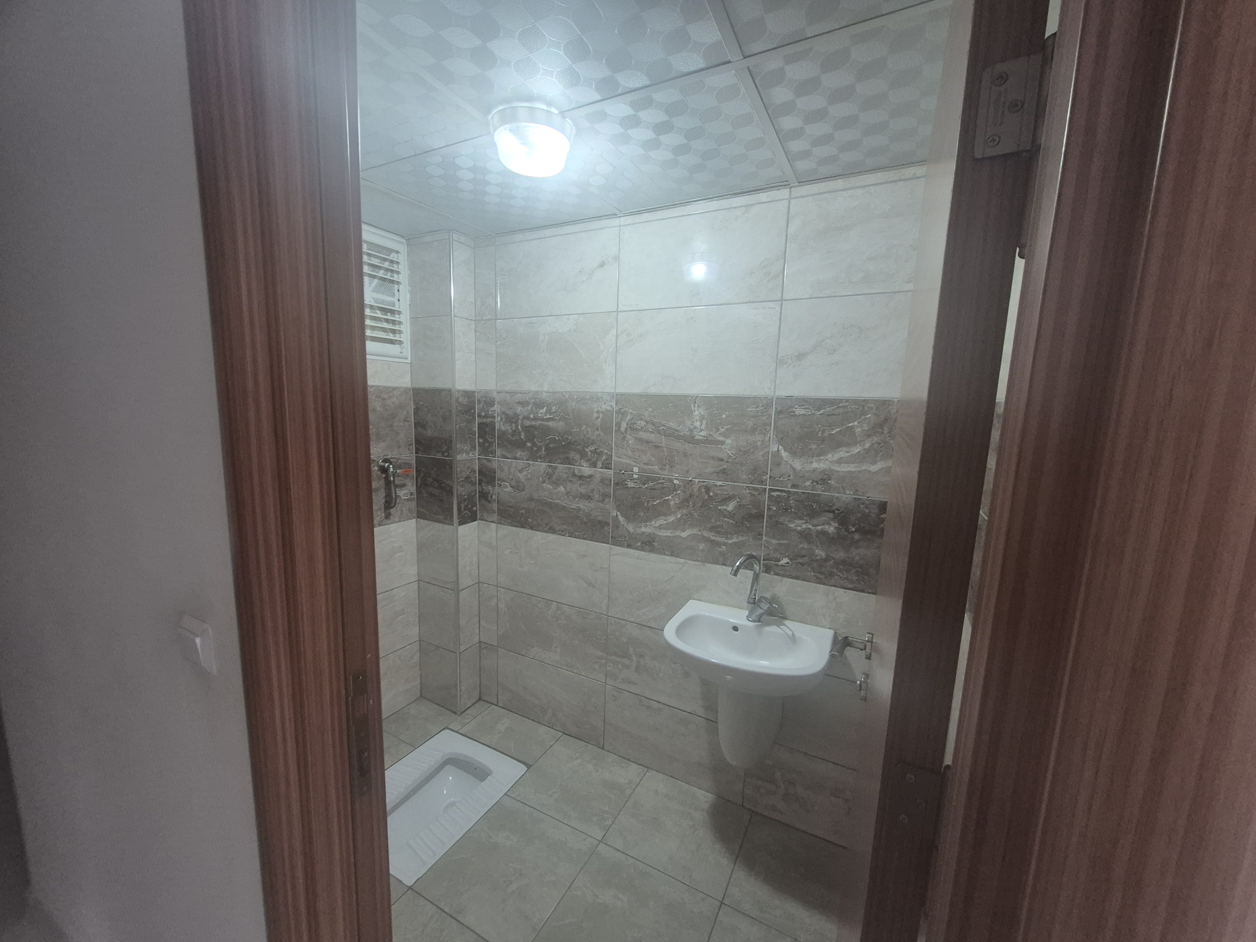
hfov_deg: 106.2
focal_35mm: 13
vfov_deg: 89.9
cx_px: 628
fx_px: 472
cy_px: 471
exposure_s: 1/50
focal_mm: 1.74
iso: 200
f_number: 2.2
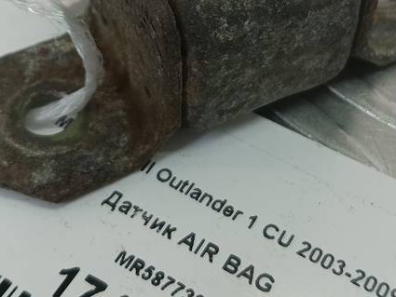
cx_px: 200
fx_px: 744
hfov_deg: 29.8
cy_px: 15
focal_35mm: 65
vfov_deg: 21.9
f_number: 1.6
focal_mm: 4.11
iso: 143
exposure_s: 1/100
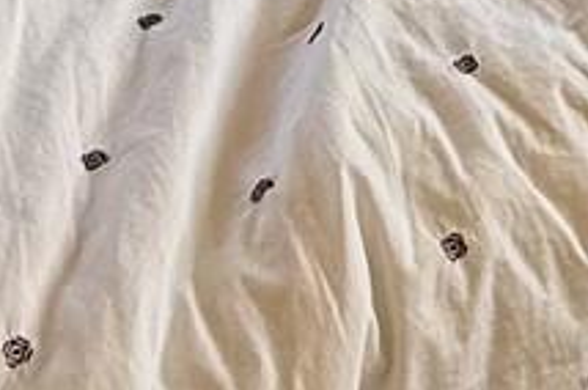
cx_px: 635
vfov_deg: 9.3
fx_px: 1778
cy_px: -857
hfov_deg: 18.1
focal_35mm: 109
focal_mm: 2.22
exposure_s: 1/99
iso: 125
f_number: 2.2
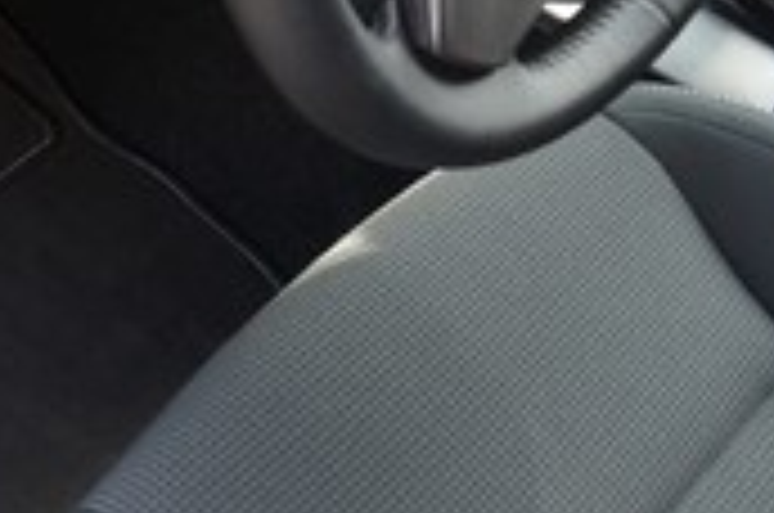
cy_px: 360
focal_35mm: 66
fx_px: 1416
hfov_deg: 27.8
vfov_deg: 20.4
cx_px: -86
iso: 400
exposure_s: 1/100
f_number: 5
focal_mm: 18
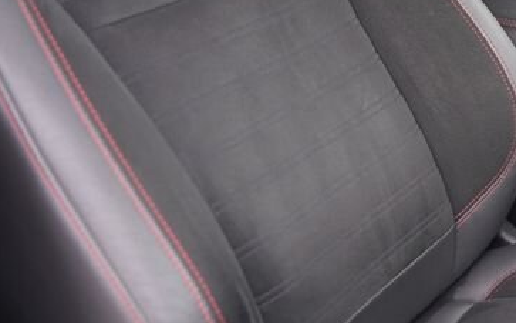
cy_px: -8
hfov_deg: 27.0
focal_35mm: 69
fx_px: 970
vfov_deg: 18.3
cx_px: 587
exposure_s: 1/40
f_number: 2.8
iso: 100
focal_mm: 24
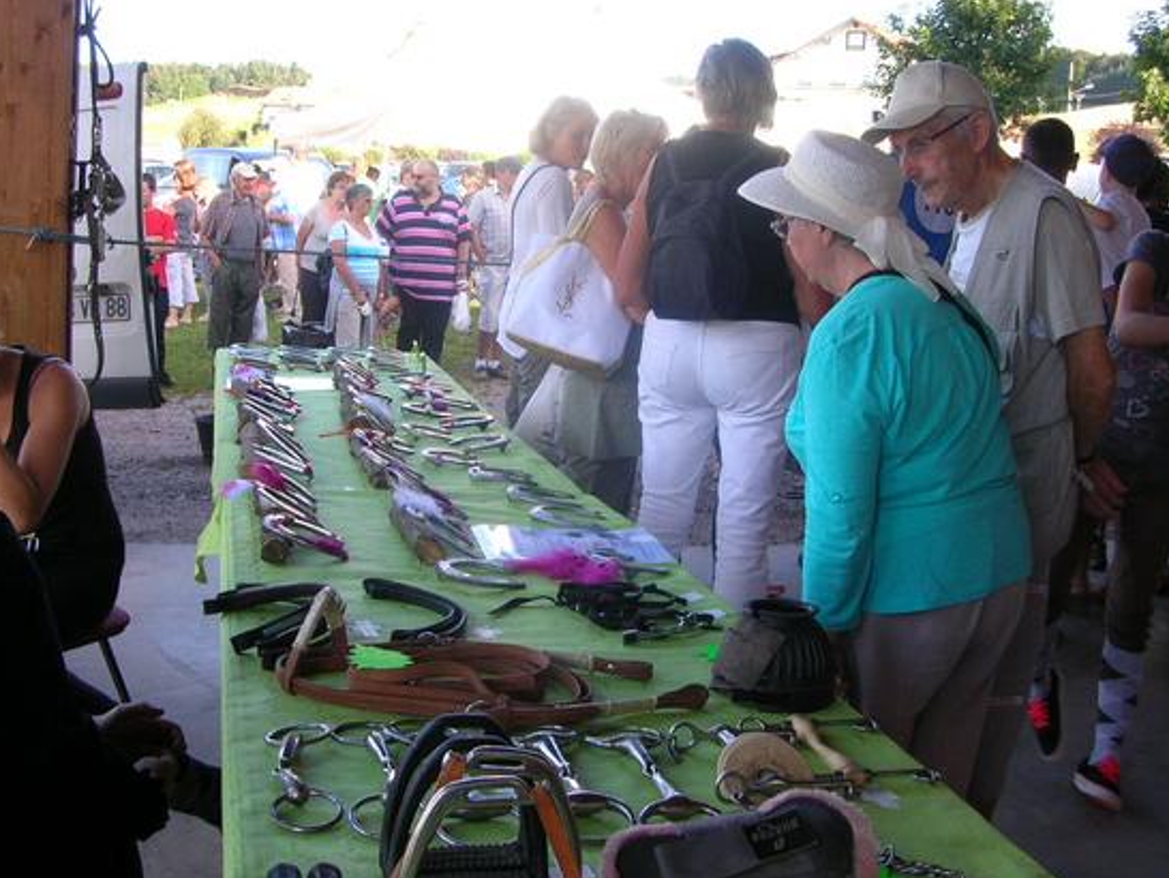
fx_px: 1385
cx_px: 606
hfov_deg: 45.7
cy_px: 405
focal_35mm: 41
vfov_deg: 35.1
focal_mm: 5.8
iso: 50
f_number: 2.8
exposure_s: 1/115
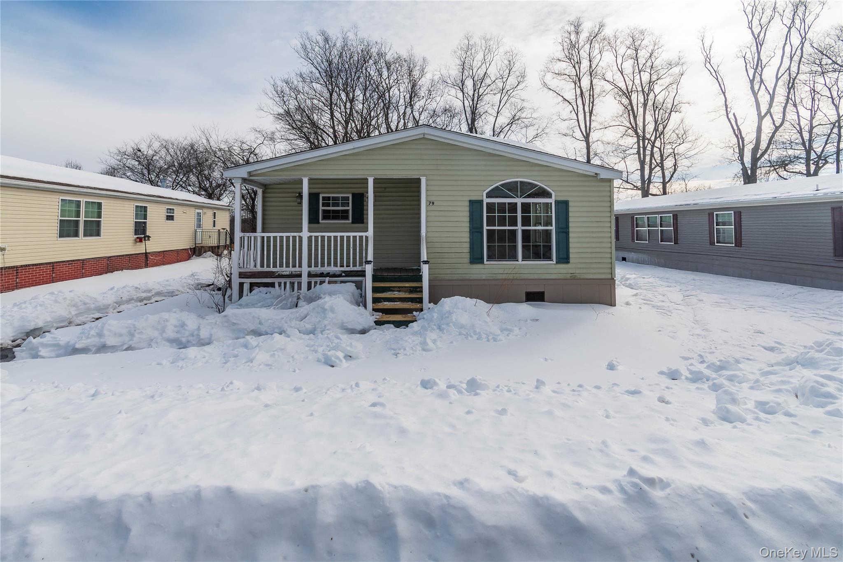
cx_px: 422
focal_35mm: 15
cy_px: 281
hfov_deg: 100.4
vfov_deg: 77.3
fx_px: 351
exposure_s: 1/400
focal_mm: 10
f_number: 10
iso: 100
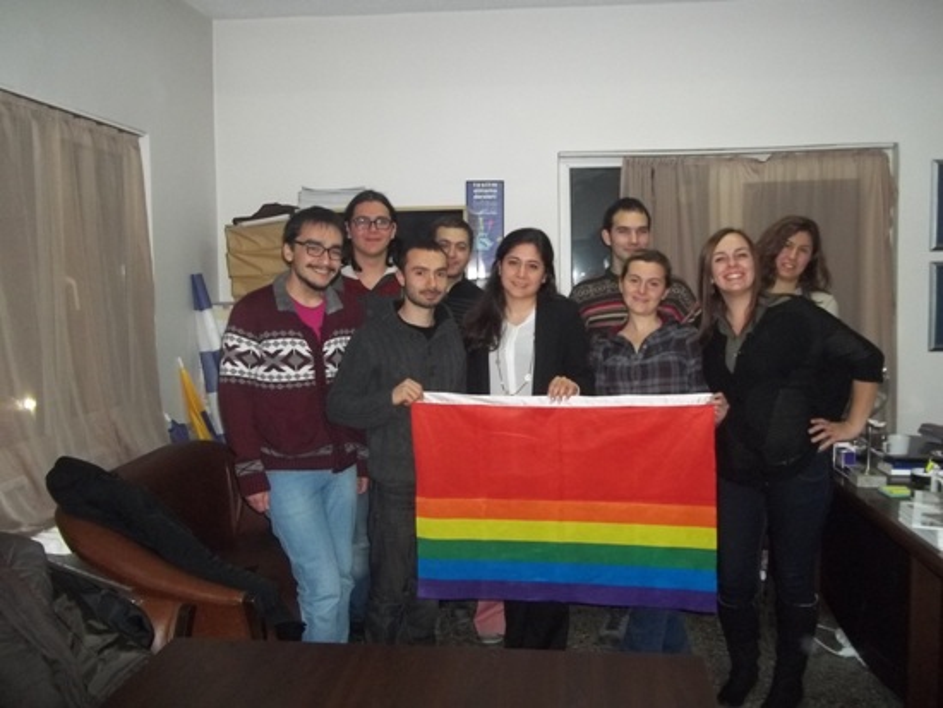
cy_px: 354
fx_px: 872
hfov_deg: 56.8
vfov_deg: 44.2
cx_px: 472
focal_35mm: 32
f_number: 2.9
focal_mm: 5.7
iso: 250
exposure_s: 1/30
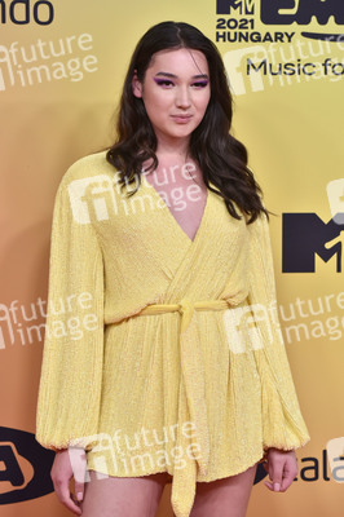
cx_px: 172
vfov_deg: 13.7
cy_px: 258
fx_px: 2154
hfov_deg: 9.1
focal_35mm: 150
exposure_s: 1/200
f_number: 5.6
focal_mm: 150
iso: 2000
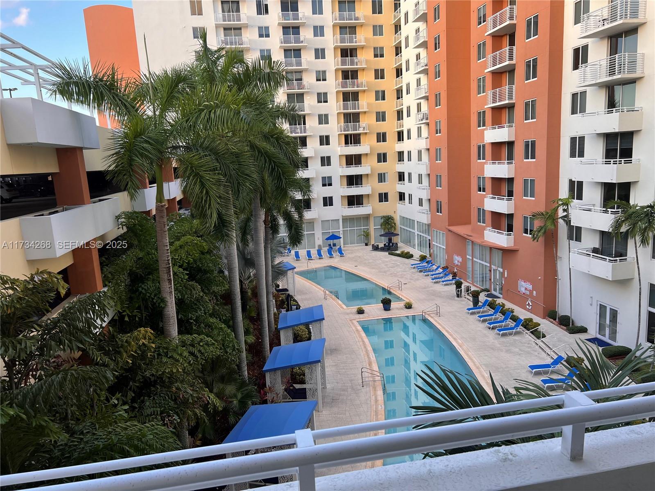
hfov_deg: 67.3
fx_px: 492
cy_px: 246
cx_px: 328
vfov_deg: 53.1
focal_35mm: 26
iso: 50
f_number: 1.5
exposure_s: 1/120
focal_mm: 5.7
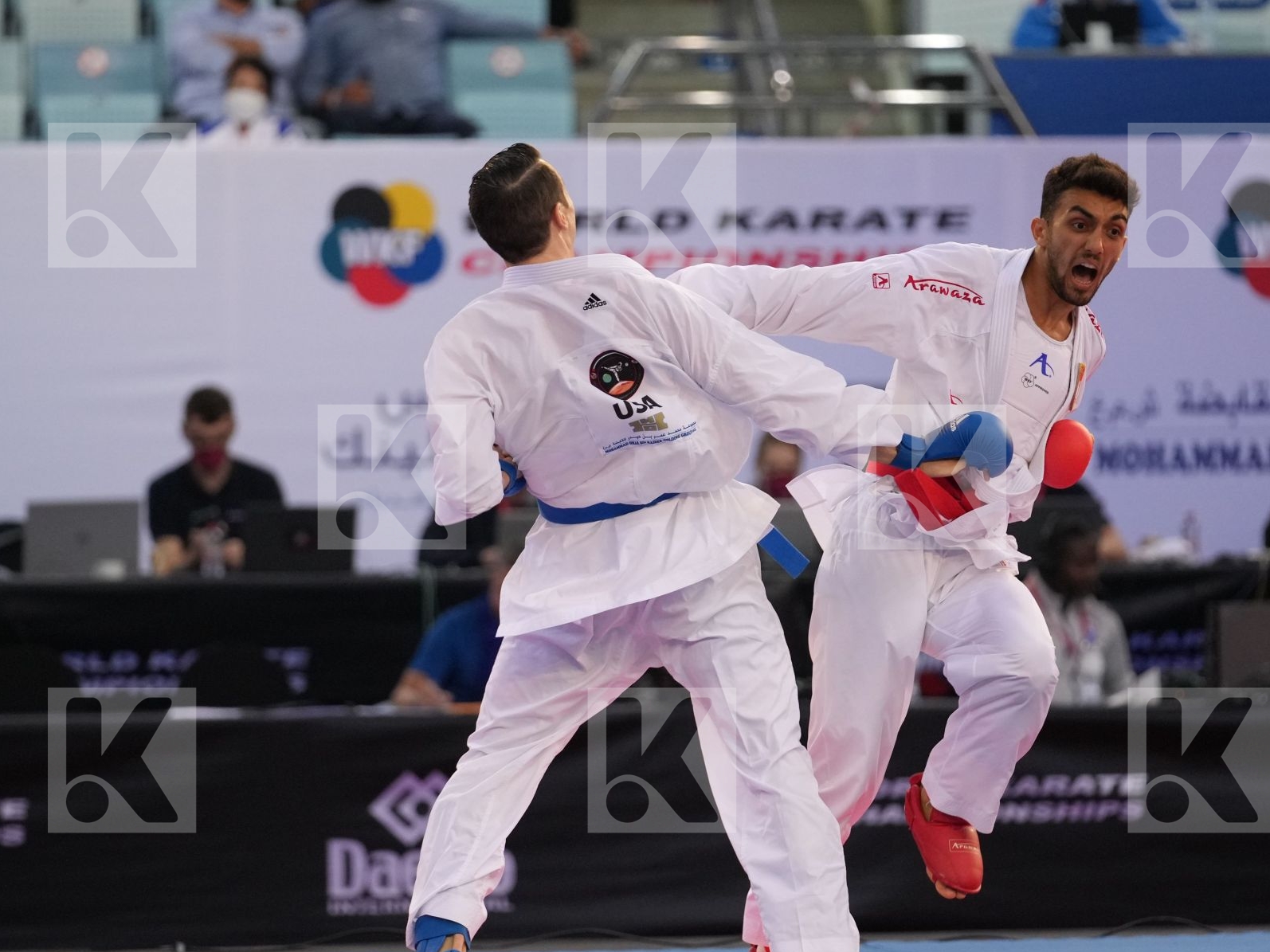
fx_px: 11592
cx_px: 662
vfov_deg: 4.7
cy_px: 477
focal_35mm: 316
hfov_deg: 6.3
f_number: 2.8
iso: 2500
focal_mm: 194
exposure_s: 1/1000
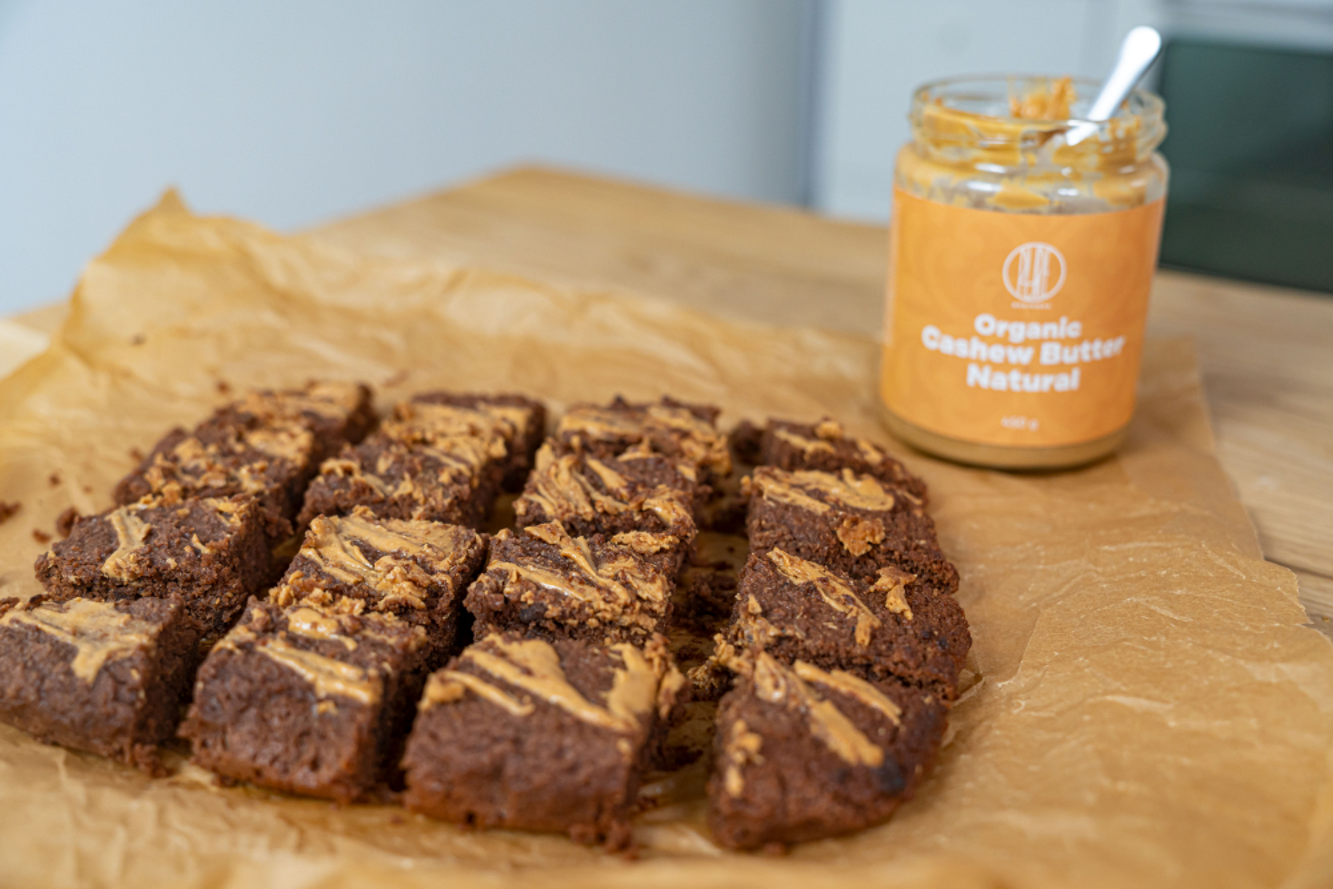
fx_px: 1407
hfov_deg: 50.7
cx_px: 666
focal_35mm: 38
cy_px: 444
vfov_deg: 35.1
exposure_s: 1/100
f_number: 3.5
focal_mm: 38
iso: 640
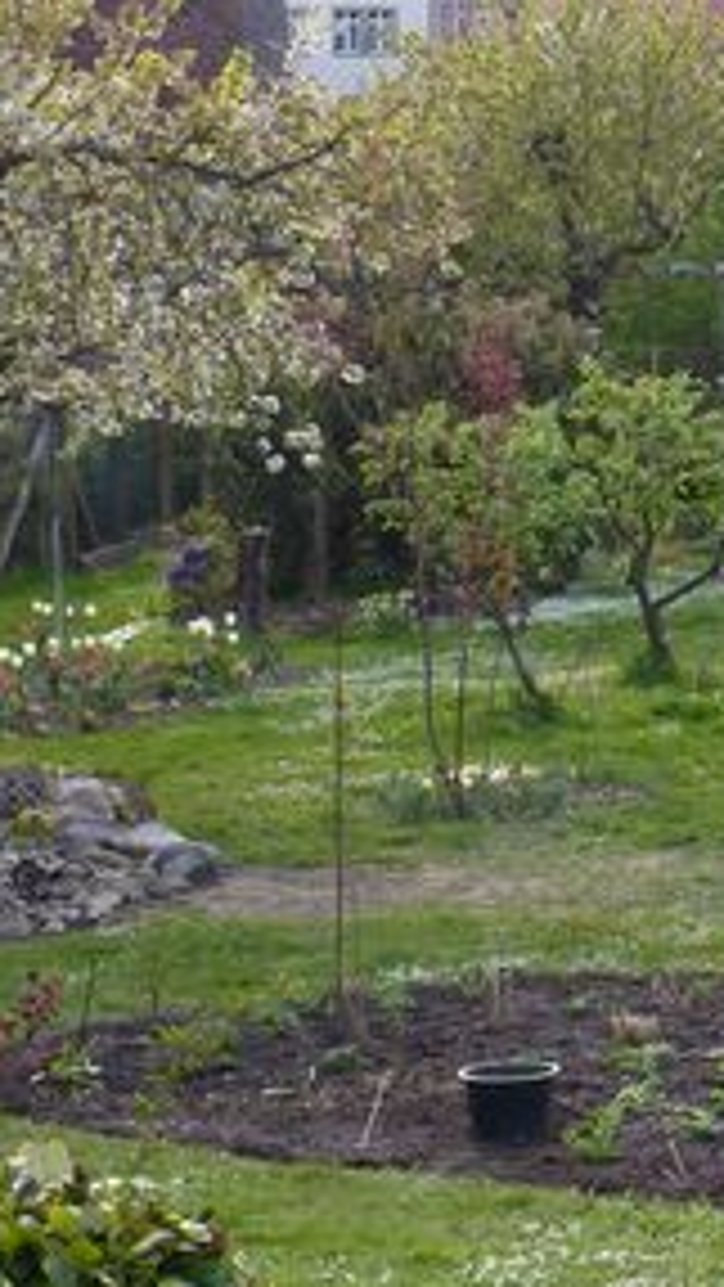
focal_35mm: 140
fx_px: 4775
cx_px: 926
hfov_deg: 8.6
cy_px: 621
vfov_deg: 15.3
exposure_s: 1/160
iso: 100
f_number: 4
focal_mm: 8.3
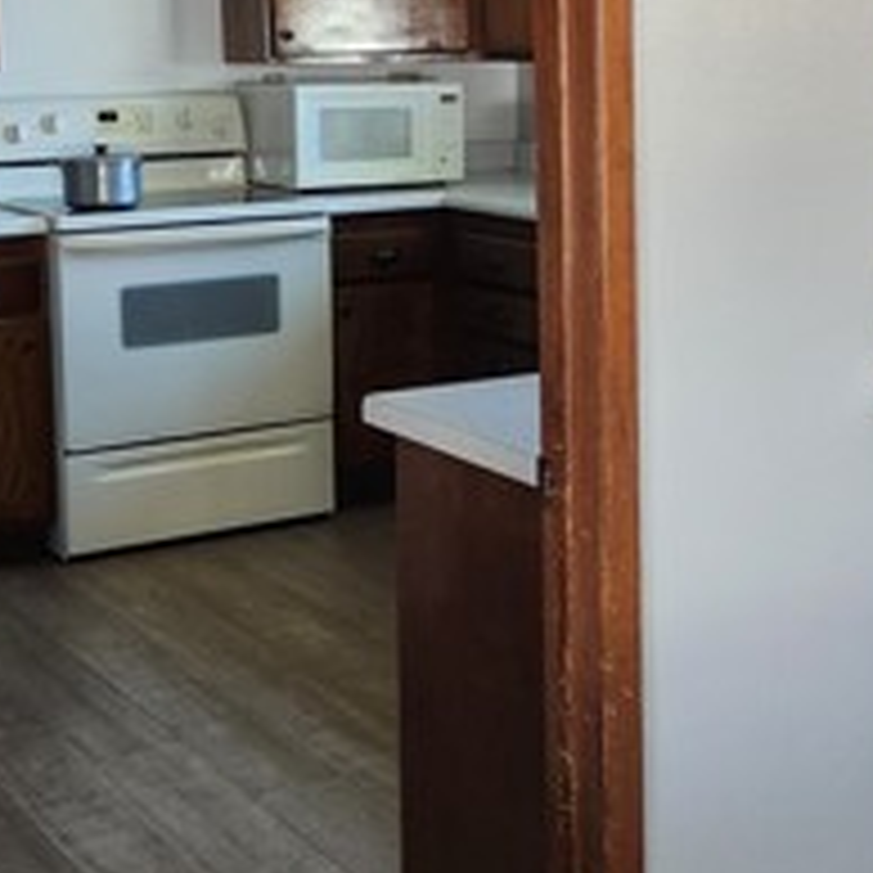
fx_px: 1912
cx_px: 648
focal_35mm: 67
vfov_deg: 25.4
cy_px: 212
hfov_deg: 25.4
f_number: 1.8
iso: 200
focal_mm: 5.4
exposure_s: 1/180
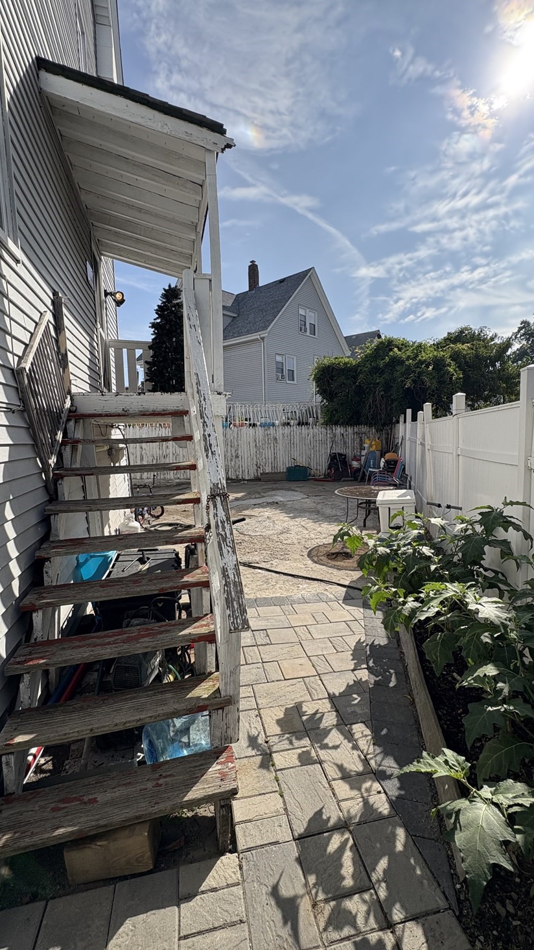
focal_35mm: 16
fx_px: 403
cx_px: 266
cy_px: 473
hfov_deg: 67.1
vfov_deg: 99.4
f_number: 2.2
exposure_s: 1/1976
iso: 40
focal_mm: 2.22
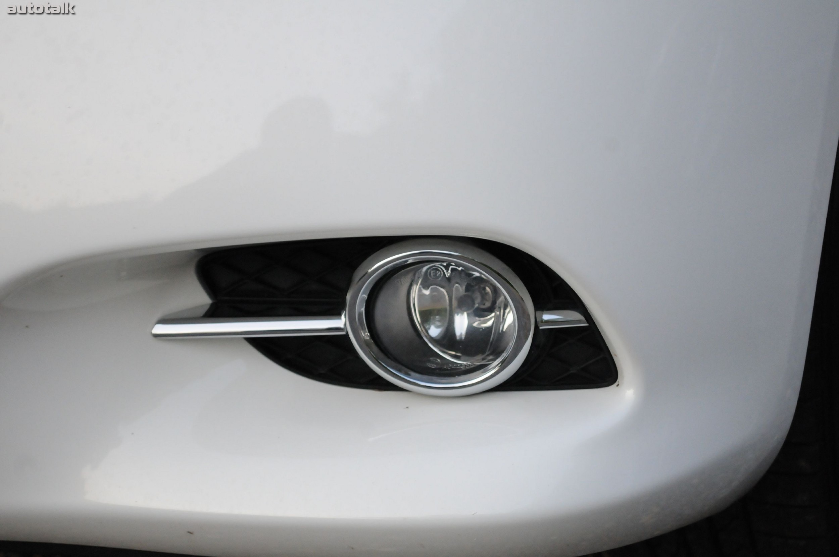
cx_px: 420
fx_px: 1921
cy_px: 278
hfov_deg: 24.6
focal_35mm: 82
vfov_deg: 16.5
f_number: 5.6
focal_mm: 55
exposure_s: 1/1000
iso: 2000
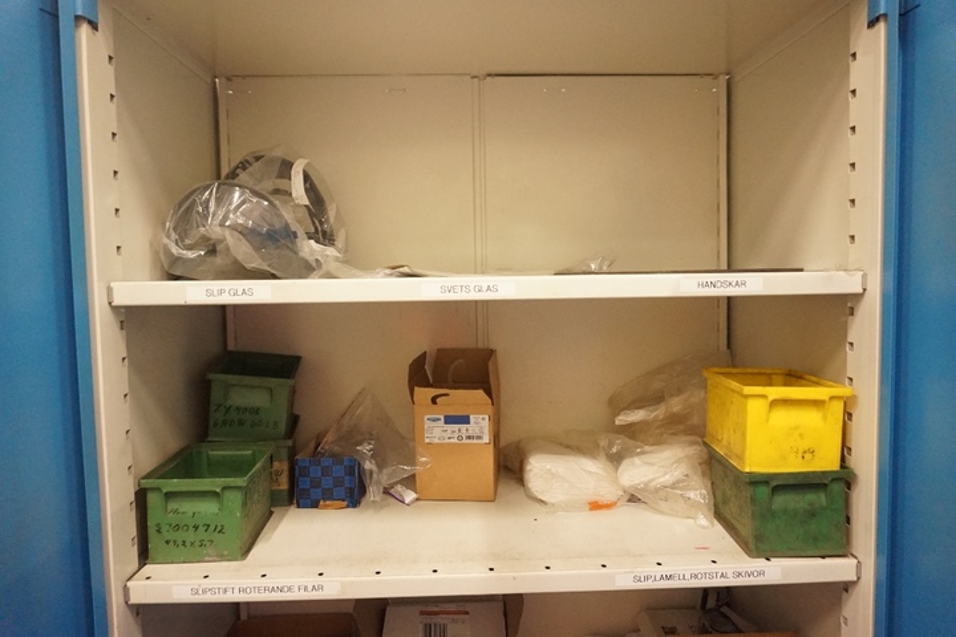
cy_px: 318
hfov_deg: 73.7
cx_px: 478
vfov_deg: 53.1
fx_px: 637
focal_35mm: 24
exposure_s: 1/50
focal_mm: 16
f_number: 3.5
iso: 3200
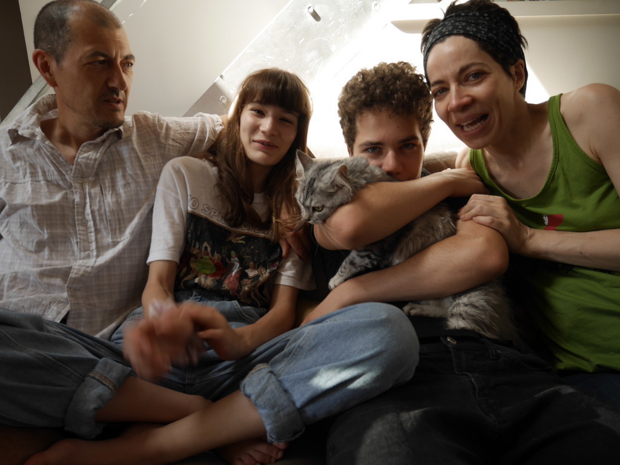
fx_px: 430
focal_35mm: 24
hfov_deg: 71.6
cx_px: 310
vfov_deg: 56.8
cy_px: 232
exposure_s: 1/100
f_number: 3.5
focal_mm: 12
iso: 200
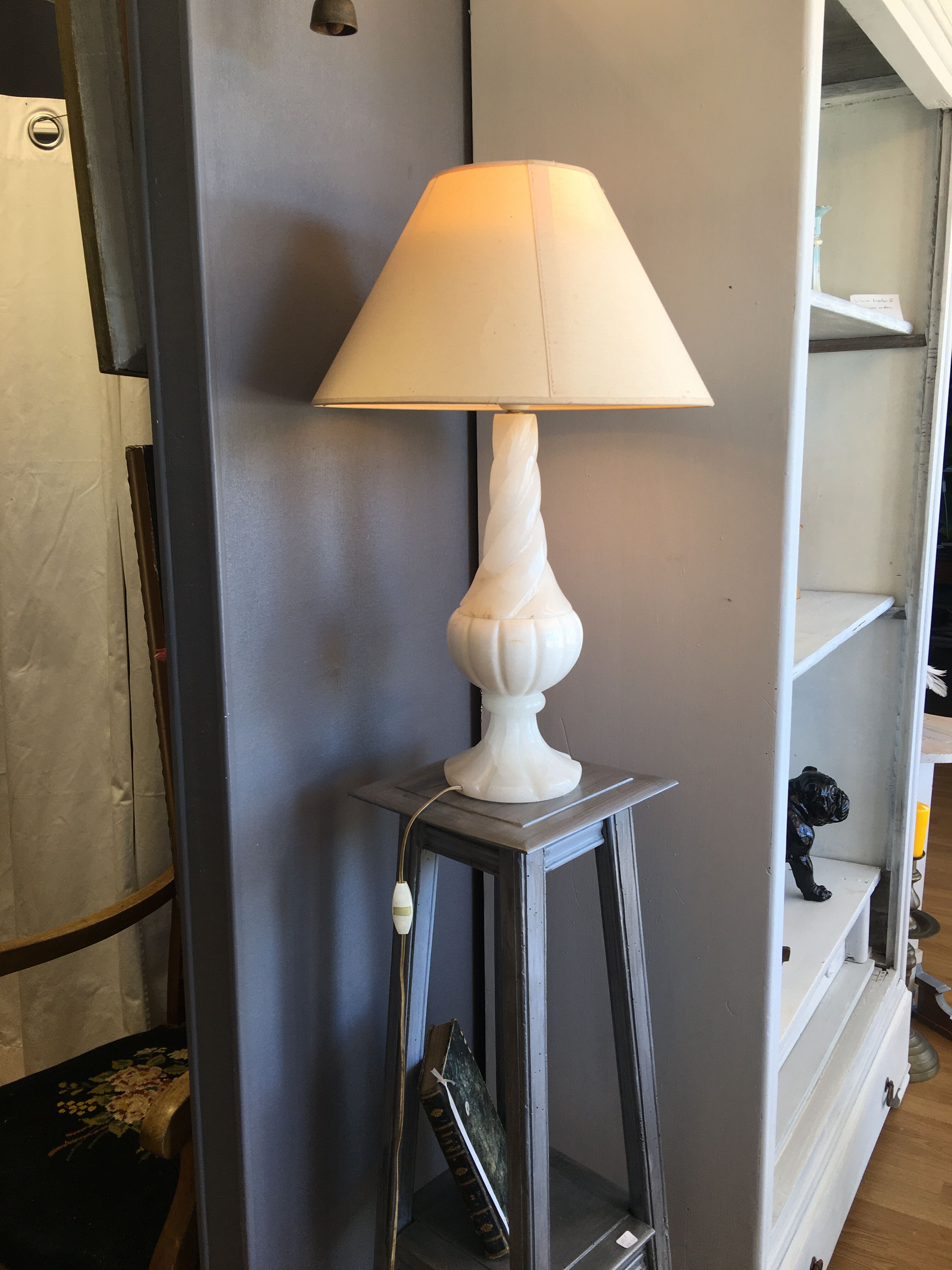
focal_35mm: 29
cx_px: 476
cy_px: 635
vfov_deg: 61.7
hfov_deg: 48.2
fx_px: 1063
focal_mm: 4.15
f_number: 2.2
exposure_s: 1/50
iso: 25
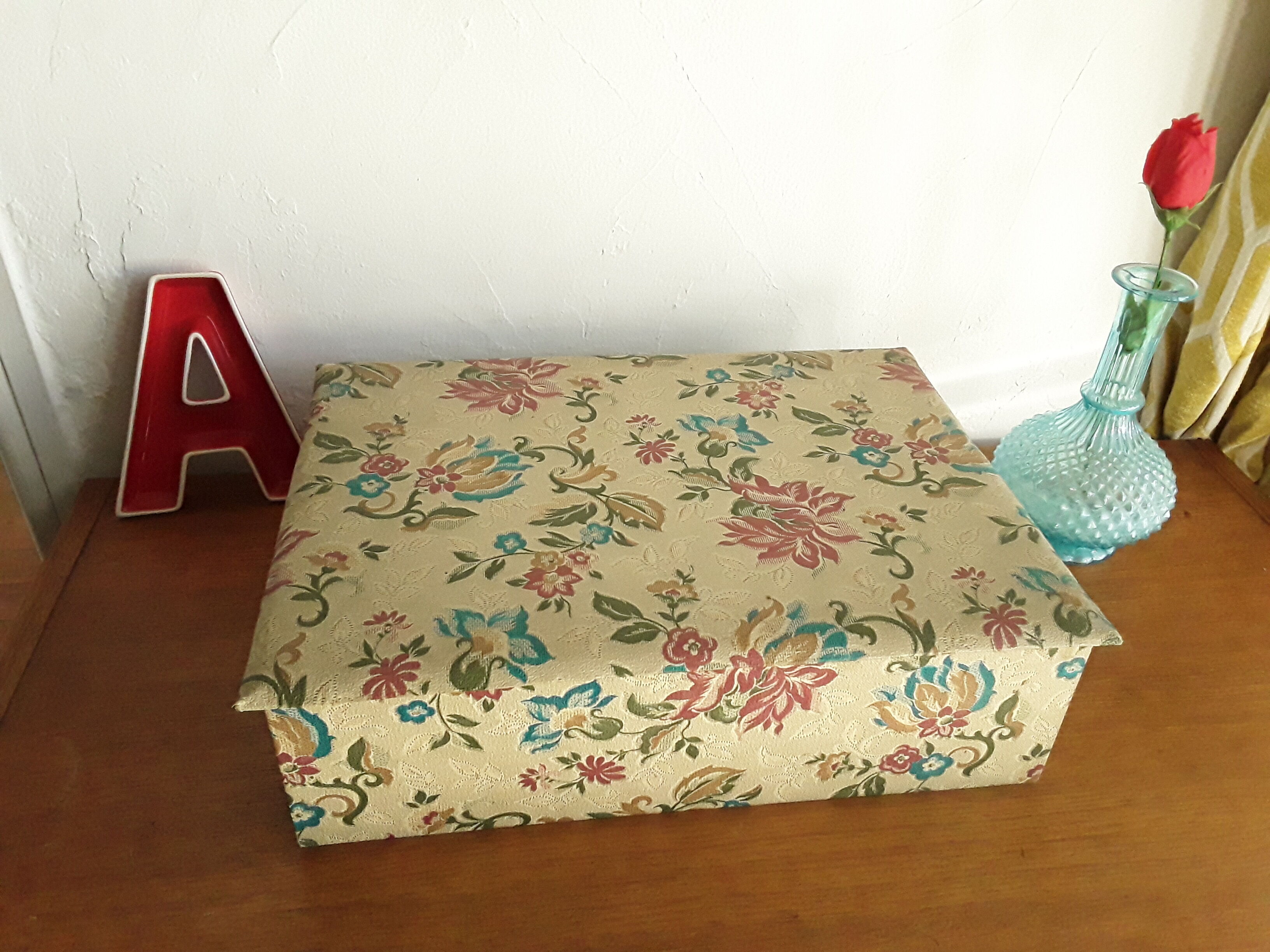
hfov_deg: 65.3
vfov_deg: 51.4
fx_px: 991
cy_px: 476
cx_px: 635
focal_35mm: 27
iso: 400
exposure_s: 1/318
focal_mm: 2.91
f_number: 1.9
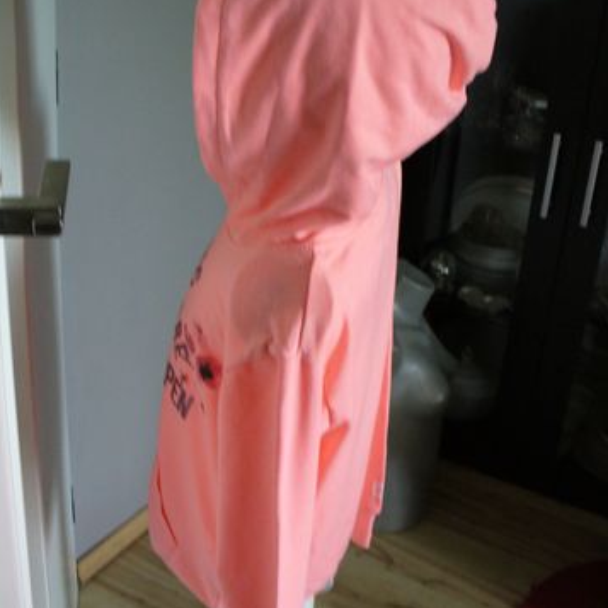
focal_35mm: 44
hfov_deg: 38.3
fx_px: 874
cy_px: 291
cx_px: 305
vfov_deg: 38.3
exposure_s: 1/20
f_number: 2.8
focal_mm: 6.1
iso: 200
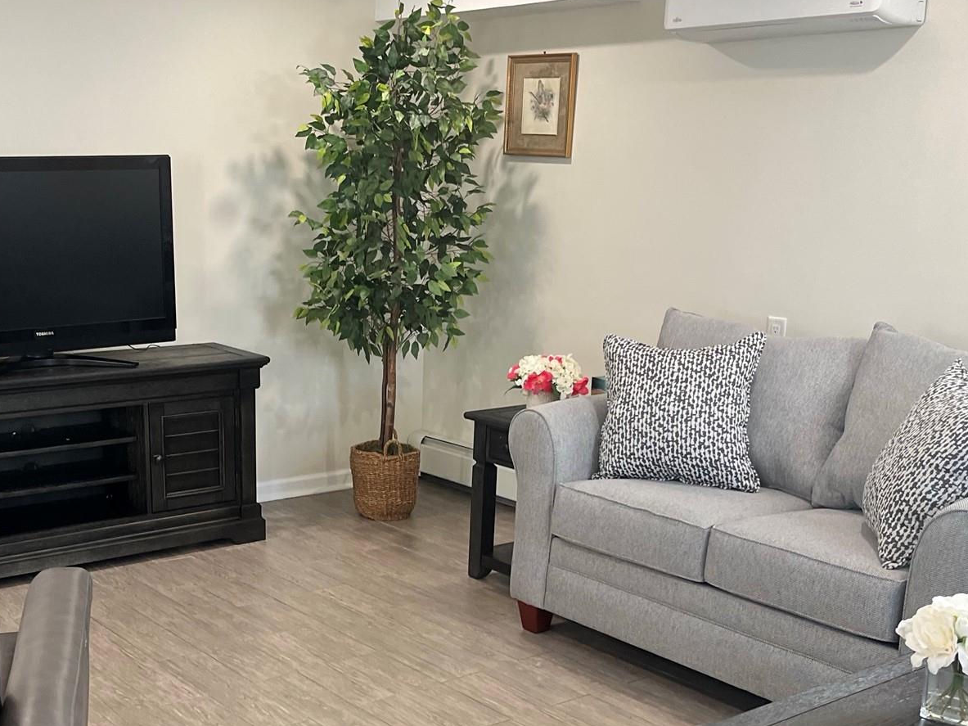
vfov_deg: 31.7
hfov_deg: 41.7
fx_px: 1258
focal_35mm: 45
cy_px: 526
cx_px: 355
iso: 200
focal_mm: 5.1
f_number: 1.6
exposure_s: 1/60
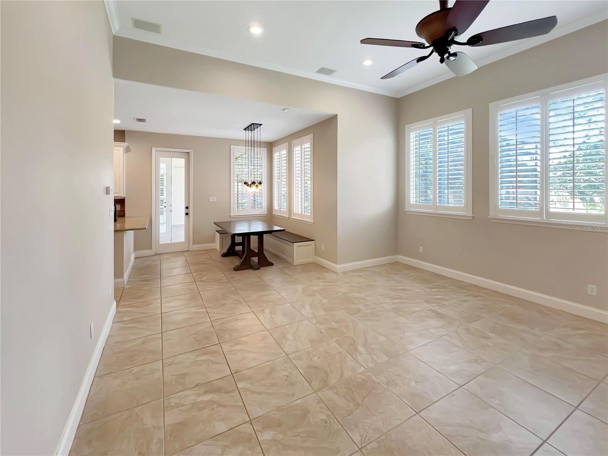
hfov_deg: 106.2
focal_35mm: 13
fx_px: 228
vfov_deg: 89.9
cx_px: 304
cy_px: 228
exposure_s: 1/120
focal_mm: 1.57
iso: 125
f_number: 1.8
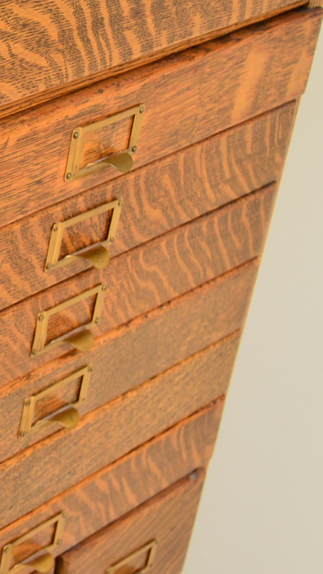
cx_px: -287
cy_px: 409
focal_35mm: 94
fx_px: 1430
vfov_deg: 22.5
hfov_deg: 11.7
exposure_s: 1/200
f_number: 3.5
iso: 200
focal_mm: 22
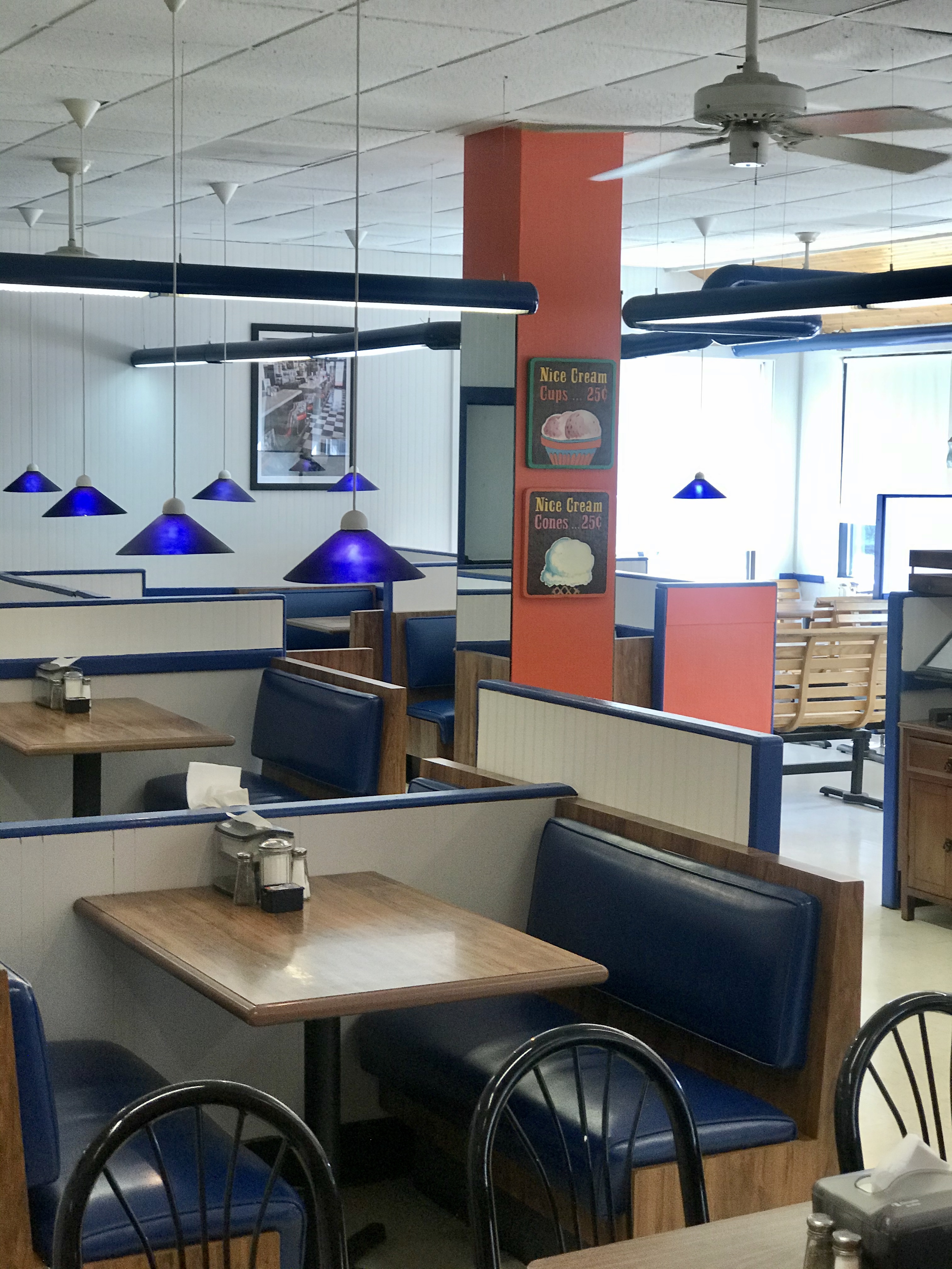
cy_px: 634
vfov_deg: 33.8
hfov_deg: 25.7
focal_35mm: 57
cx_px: 476
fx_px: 2090
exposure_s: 1/60
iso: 80
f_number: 2.8
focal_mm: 6.6
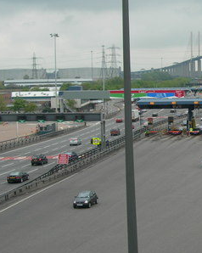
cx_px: 233
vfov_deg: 22.2
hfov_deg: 17.2
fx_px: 643
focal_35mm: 86
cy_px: 115
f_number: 4.9
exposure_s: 1/182
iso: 50
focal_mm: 8.5
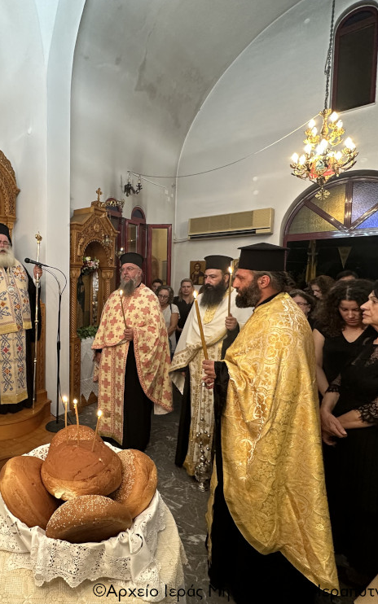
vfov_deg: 85.1
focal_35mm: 20
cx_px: 72
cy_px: 301
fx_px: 330
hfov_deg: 55.2
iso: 400
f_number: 2.2
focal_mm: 2.22
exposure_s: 1/50
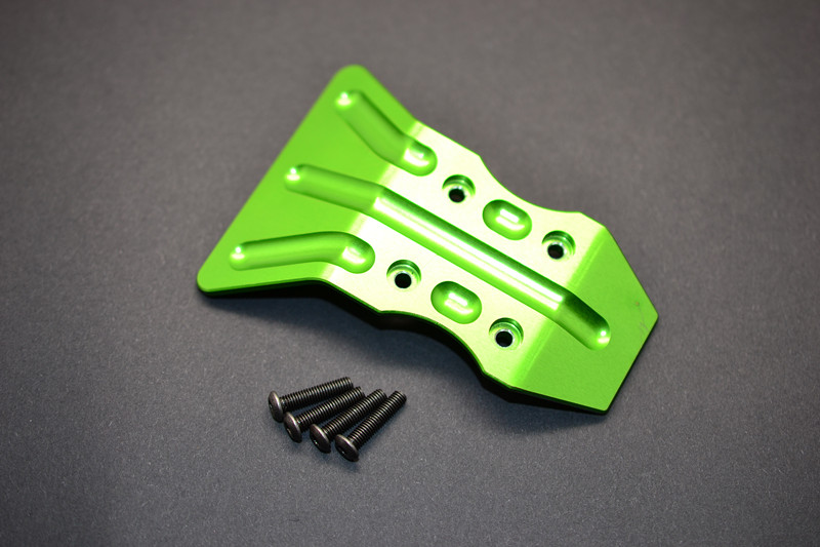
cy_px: 274
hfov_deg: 33.4
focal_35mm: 60
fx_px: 1366
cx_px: 410
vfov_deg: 22.6
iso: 100
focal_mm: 40
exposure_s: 1/100
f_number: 3
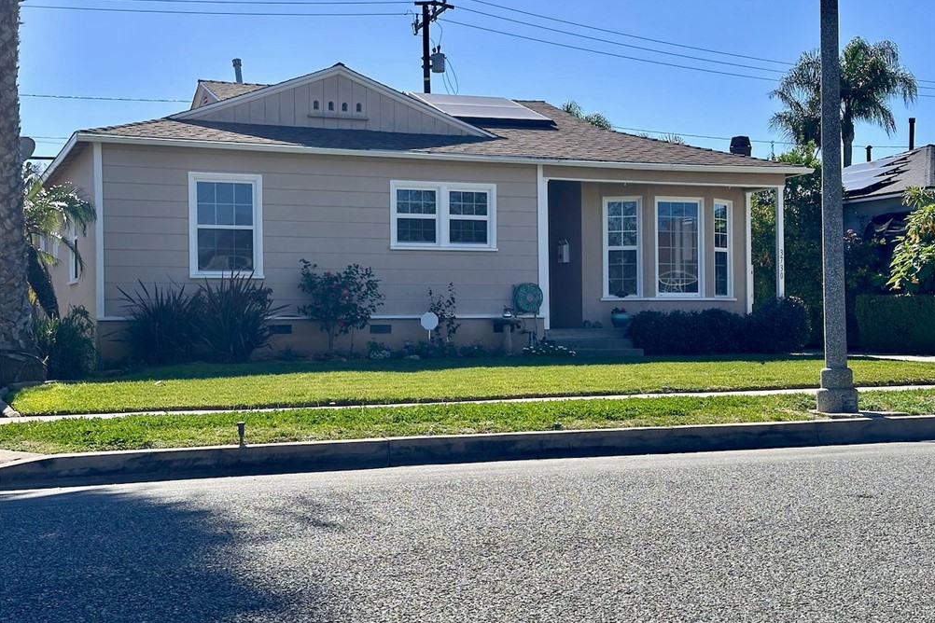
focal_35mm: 51
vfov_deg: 26.5
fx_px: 1324
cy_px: 312
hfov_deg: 38.9
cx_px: 476
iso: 64
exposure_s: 1/4184
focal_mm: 6.86
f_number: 1.78
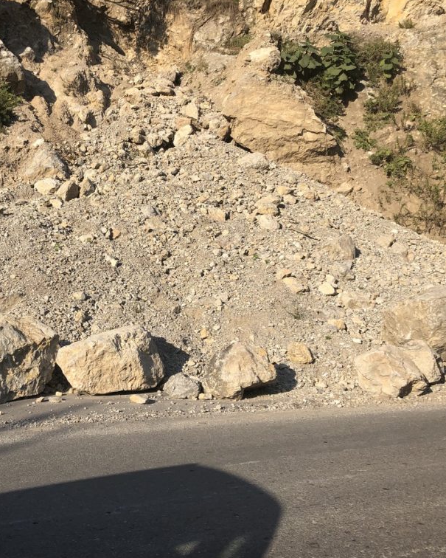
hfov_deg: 38.9
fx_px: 610
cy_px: 281
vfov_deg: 49.1
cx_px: 103
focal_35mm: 37
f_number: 1.8
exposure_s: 1/1548
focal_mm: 3.99
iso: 20
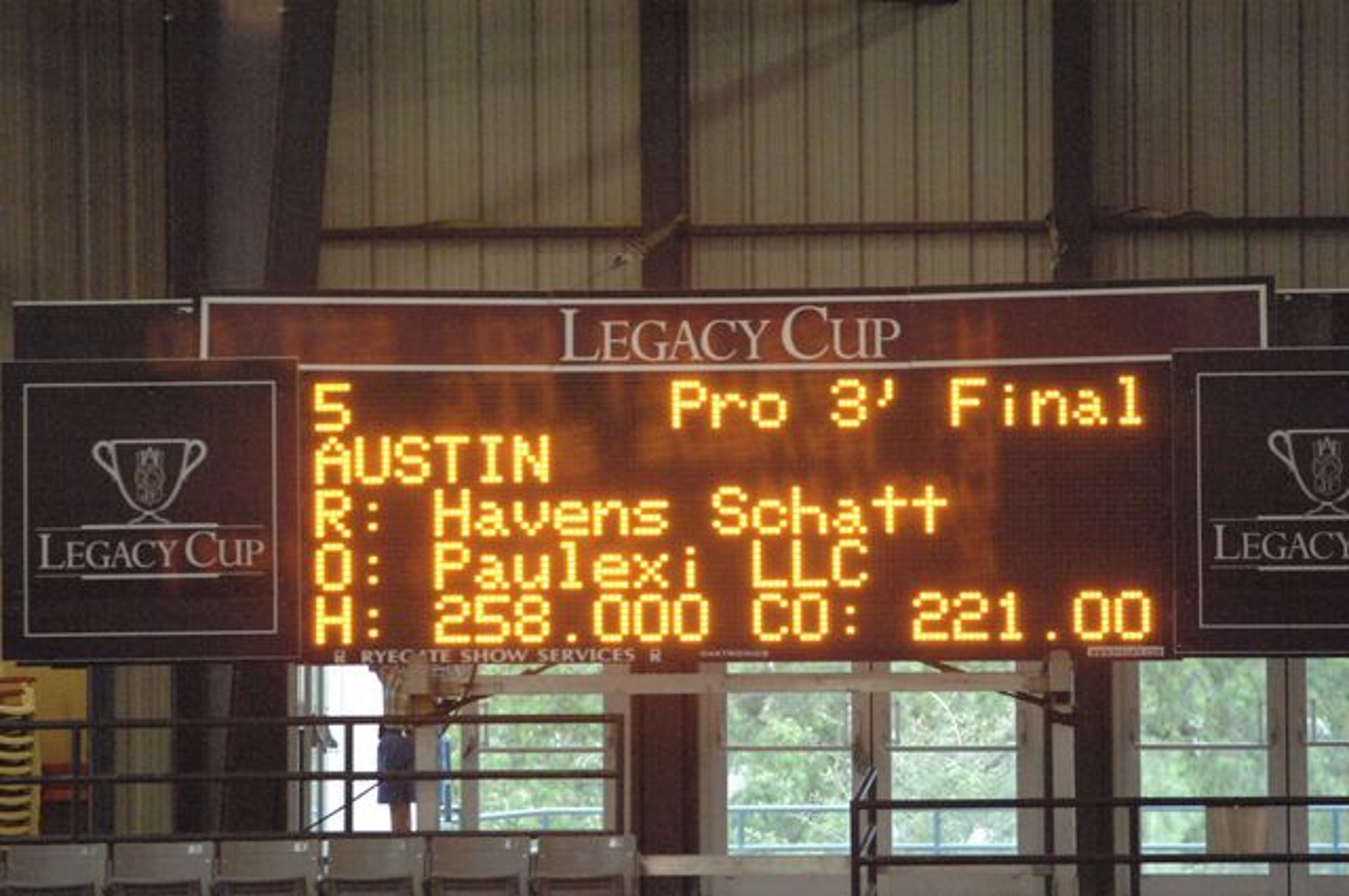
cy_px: 448
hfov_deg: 6.9
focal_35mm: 300
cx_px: 674
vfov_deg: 4.6
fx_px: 11227
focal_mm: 200
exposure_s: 1/320
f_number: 2.8
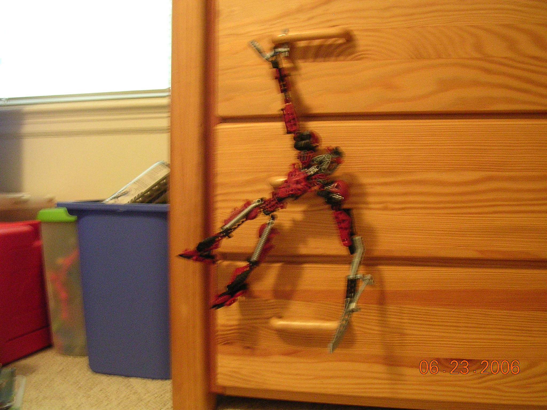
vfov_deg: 37.7
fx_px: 600
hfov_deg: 49.0
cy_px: 205
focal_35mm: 38
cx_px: 274
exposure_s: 1/2.9
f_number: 2.8
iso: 400
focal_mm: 5.8
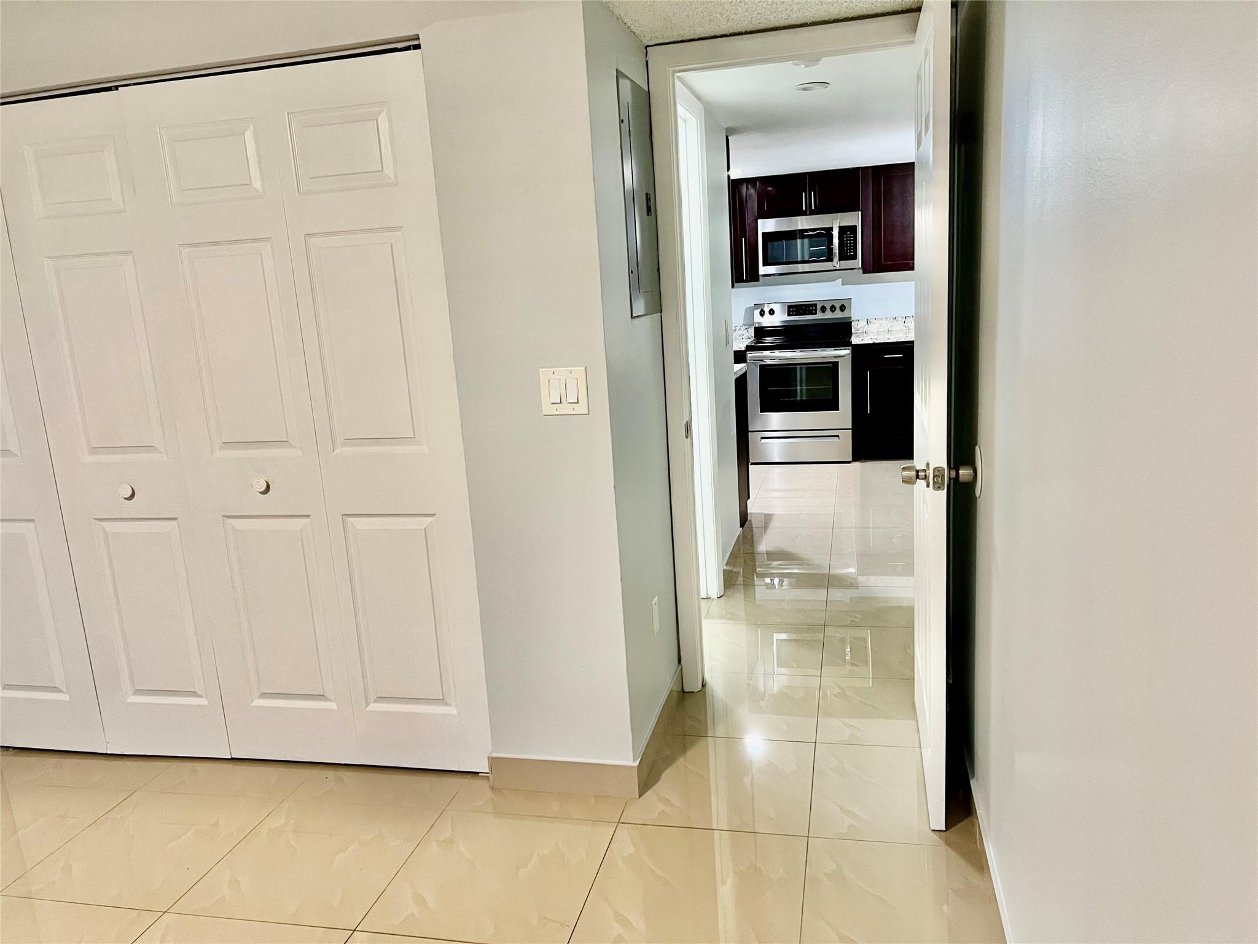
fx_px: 945
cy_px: 472
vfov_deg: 53.1
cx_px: 629
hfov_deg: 67.3
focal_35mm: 26
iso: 250
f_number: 1.5
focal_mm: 5.7
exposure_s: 1/60
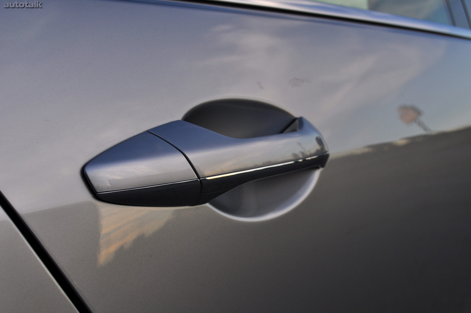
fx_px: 667
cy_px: 156
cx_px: 236
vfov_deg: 26.4
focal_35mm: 51
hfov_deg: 38.9
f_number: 6.3
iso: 200
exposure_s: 1/160
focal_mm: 34
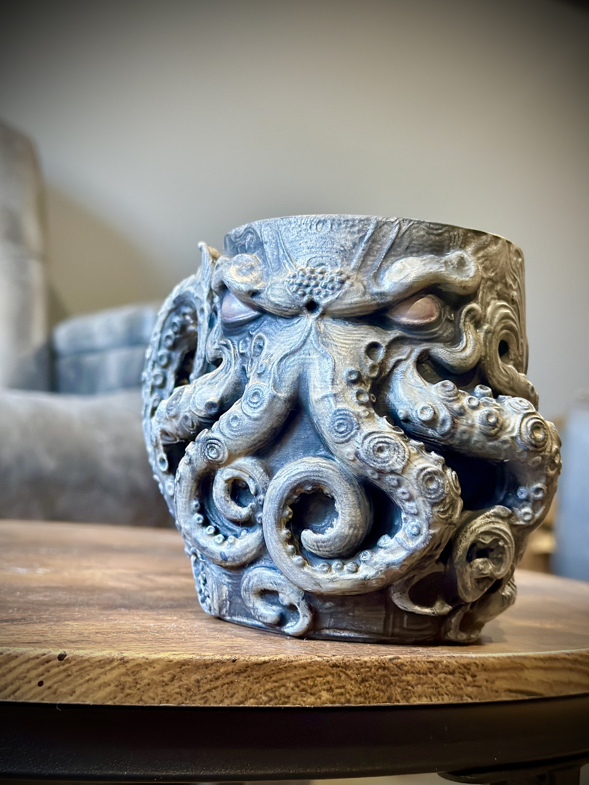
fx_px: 1089
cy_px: 392
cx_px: 294
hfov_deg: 30.3
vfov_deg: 39.7
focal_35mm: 48
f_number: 1.78
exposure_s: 1/40
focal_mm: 6.86
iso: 640
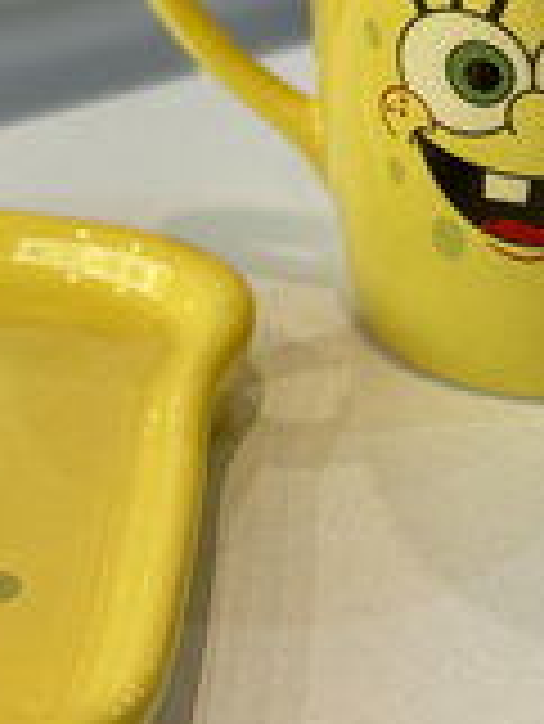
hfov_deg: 9.3
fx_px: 3327
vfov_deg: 12.4
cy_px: 191
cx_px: 108
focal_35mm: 159
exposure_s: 1/121
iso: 50
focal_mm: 6.76
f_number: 1.78
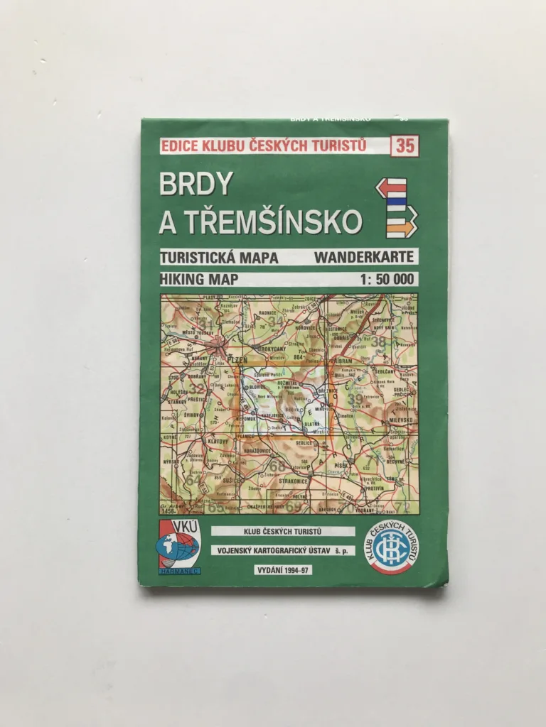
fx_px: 589
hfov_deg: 49.7
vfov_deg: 63.4
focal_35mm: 28
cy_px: 364
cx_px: 273
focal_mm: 3.99
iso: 20
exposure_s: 1/50
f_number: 1.8
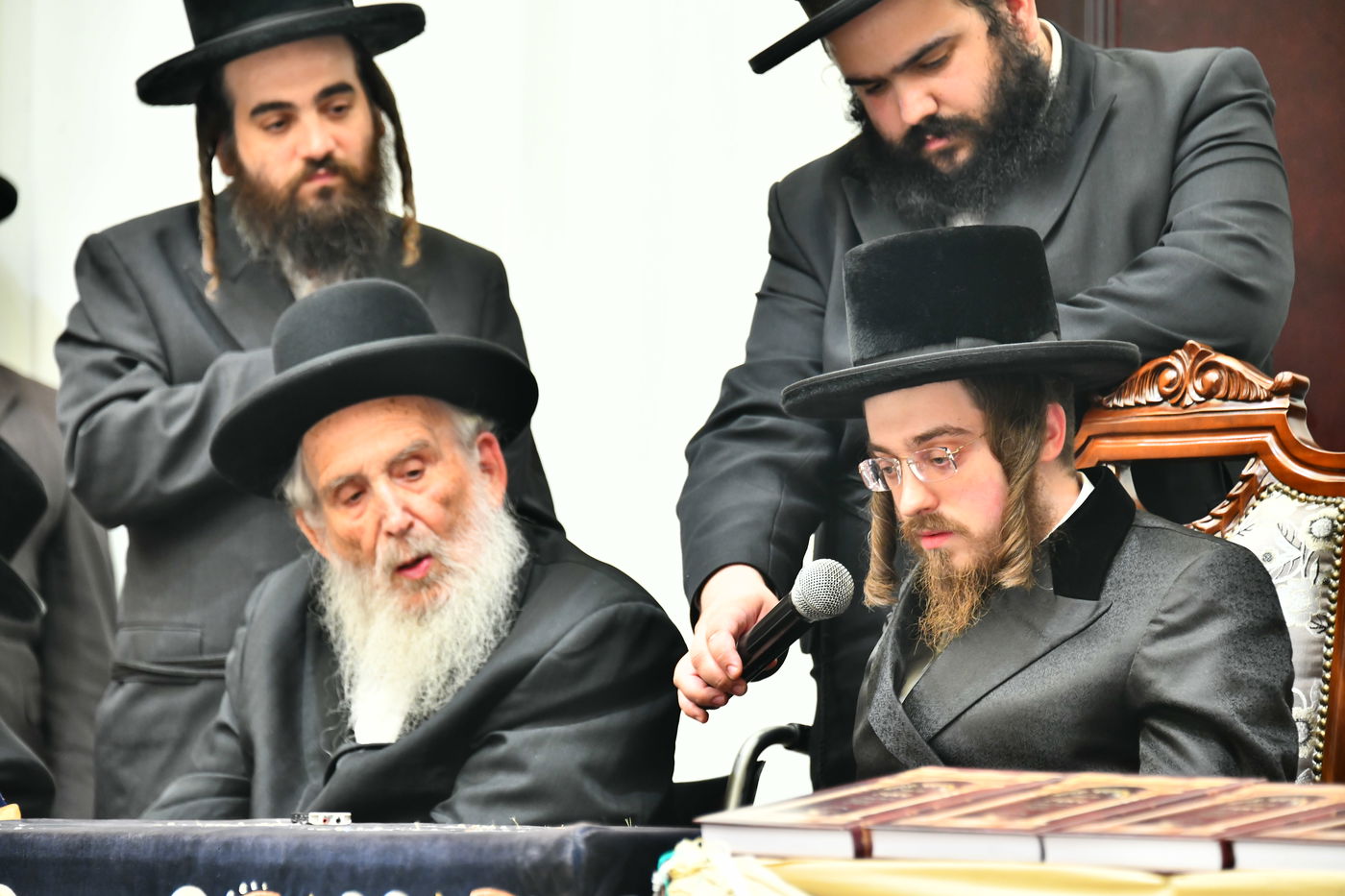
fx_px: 6724
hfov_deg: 11.4
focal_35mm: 180
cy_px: 448
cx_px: 672
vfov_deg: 7.6
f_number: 5.6
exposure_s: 1/80
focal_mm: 180
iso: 1600
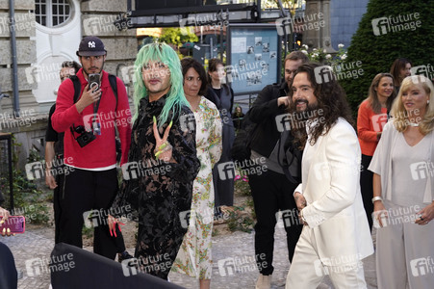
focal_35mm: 35
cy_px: 144
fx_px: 422
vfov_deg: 37.8
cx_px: 217
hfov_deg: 54.5
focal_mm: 35
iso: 320
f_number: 5.6
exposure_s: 1/160
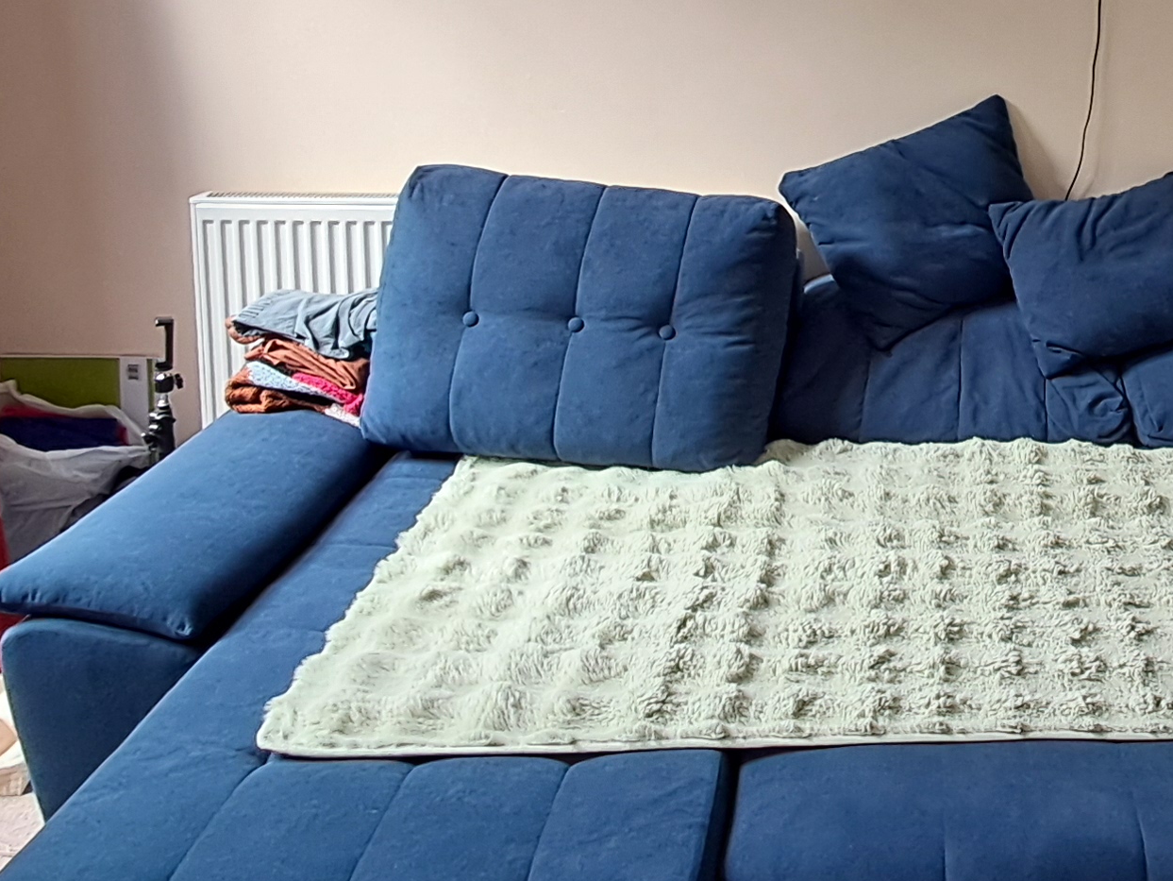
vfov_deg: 32.7
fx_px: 1424
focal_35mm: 42
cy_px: 98
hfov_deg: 41.5
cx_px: 1041
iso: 80
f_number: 2.2
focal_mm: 1.64
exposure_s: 1/40
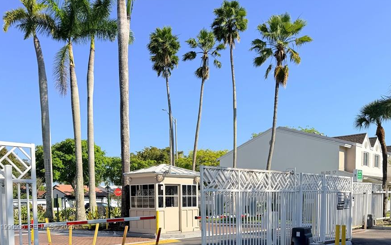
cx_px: 193
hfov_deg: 55.3
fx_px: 373
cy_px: 227
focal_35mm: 35
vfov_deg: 34.0
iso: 80
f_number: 1.78
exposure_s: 1/3759
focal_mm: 6.76
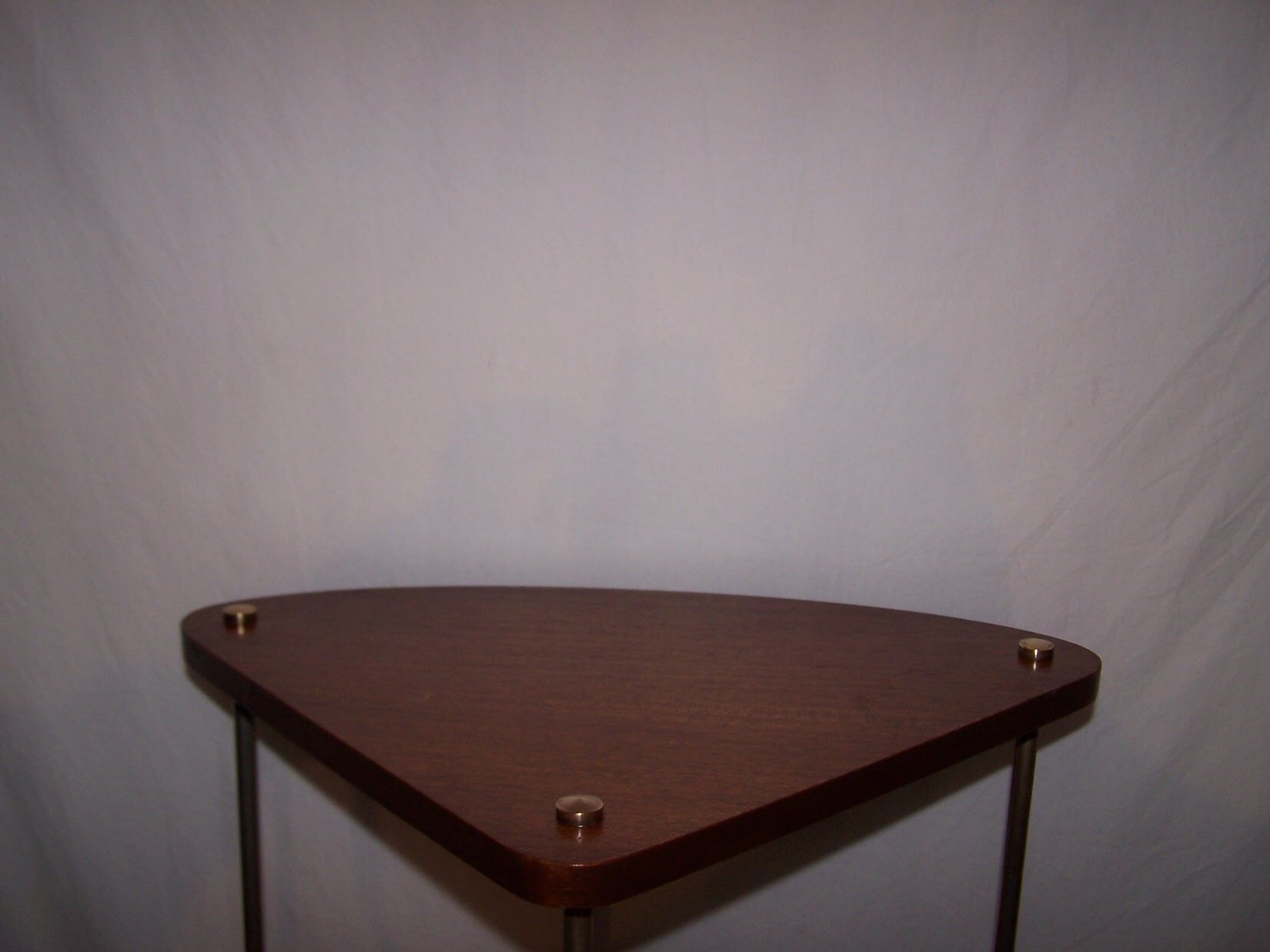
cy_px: 476
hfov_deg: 49.0
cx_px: 635
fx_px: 1394
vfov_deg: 37.7
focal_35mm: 38
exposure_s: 1/60
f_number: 2.8
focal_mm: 6.3
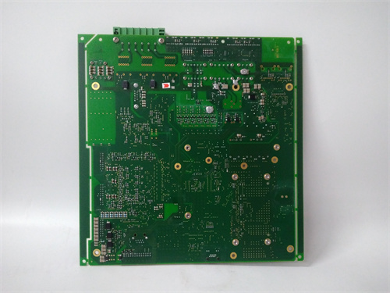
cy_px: 146
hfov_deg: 65.3
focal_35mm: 27
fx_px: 304
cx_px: 195
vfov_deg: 51.4
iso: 674
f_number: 2
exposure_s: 1/33
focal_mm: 3.79
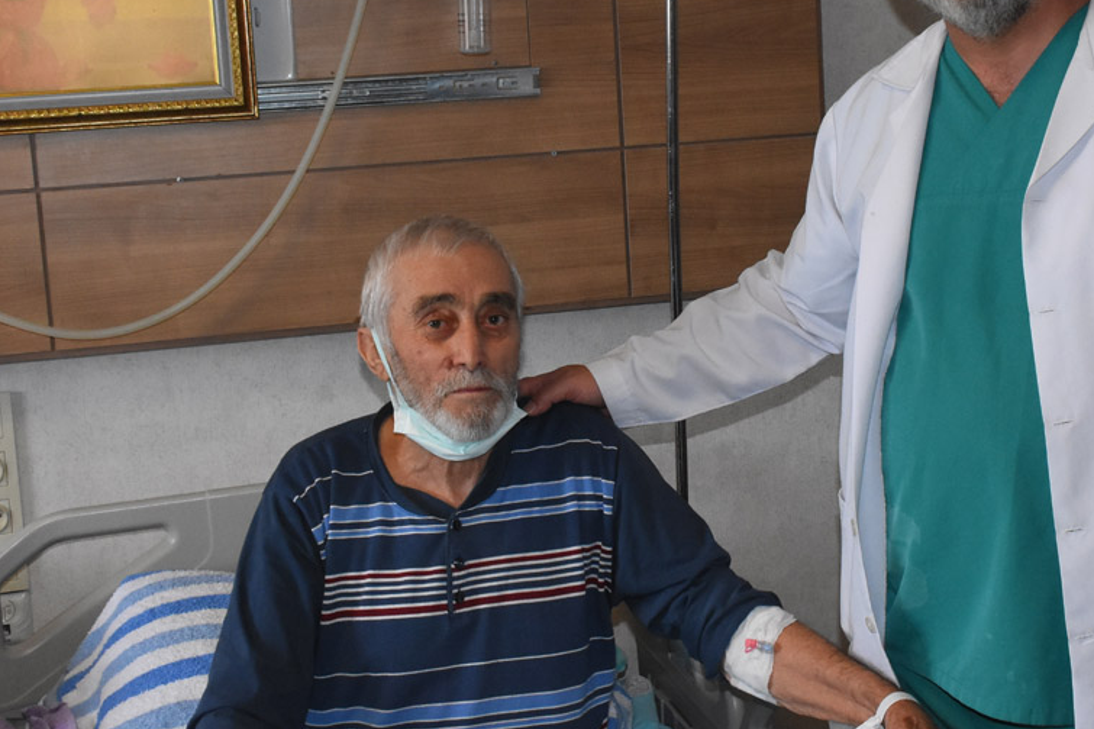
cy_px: 291
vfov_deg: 21.9
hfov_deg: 32.2
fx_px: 1884
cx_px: 682
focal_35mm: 62
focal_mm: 26
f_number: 11
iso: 2500
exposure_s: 1/80
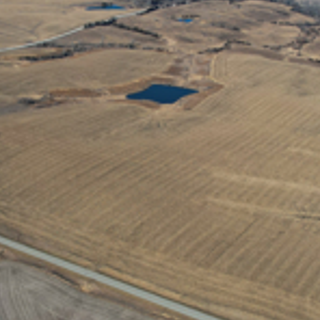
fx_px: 596
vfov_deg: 30.0
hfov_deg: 30.0
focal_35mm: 57
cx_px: 128
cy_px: 156
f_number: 2.8
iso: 100
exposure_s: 1/2000
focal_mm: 8.38
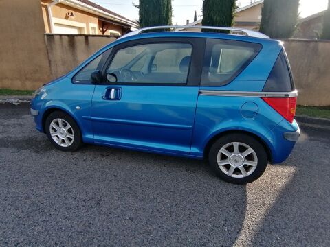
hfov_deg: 76.4
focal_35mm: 22
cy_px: 124
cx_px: 165
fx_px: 210
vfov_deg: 61.1
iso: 50
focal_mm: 1.78
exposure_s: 1/293
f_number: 2.4
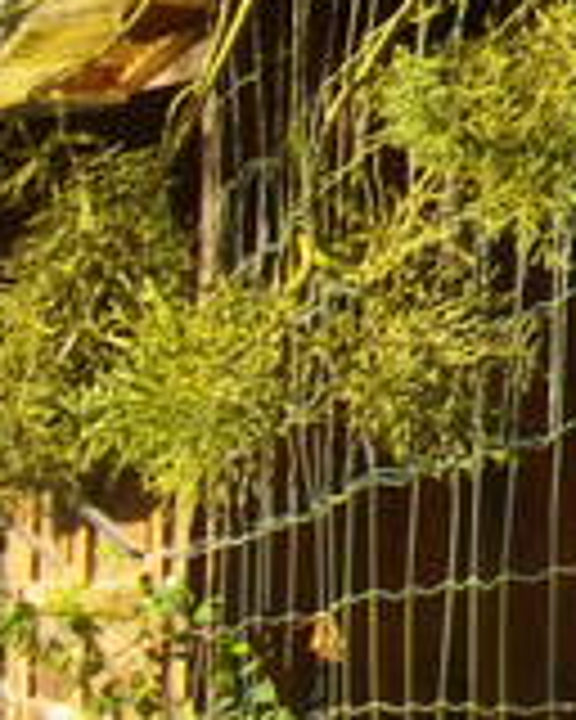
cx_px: -1040
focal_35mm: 140
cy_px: 734
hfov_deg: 9.2
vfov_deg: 13.6
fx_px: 2983
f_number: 3.7
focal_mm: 5.2
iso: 80
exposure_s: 1/125
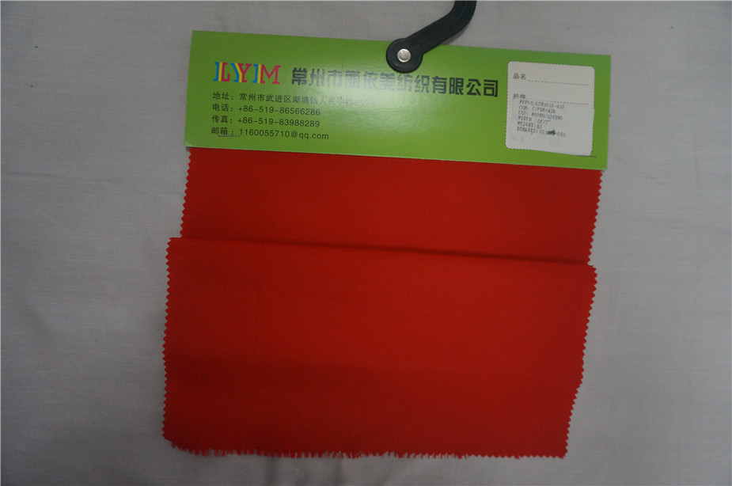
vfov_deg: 53.0
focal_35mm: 24
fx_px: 487
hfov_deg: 73.8
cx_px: 366
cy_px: 243
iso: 1250
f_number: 4
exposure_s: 1/160
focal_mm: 16
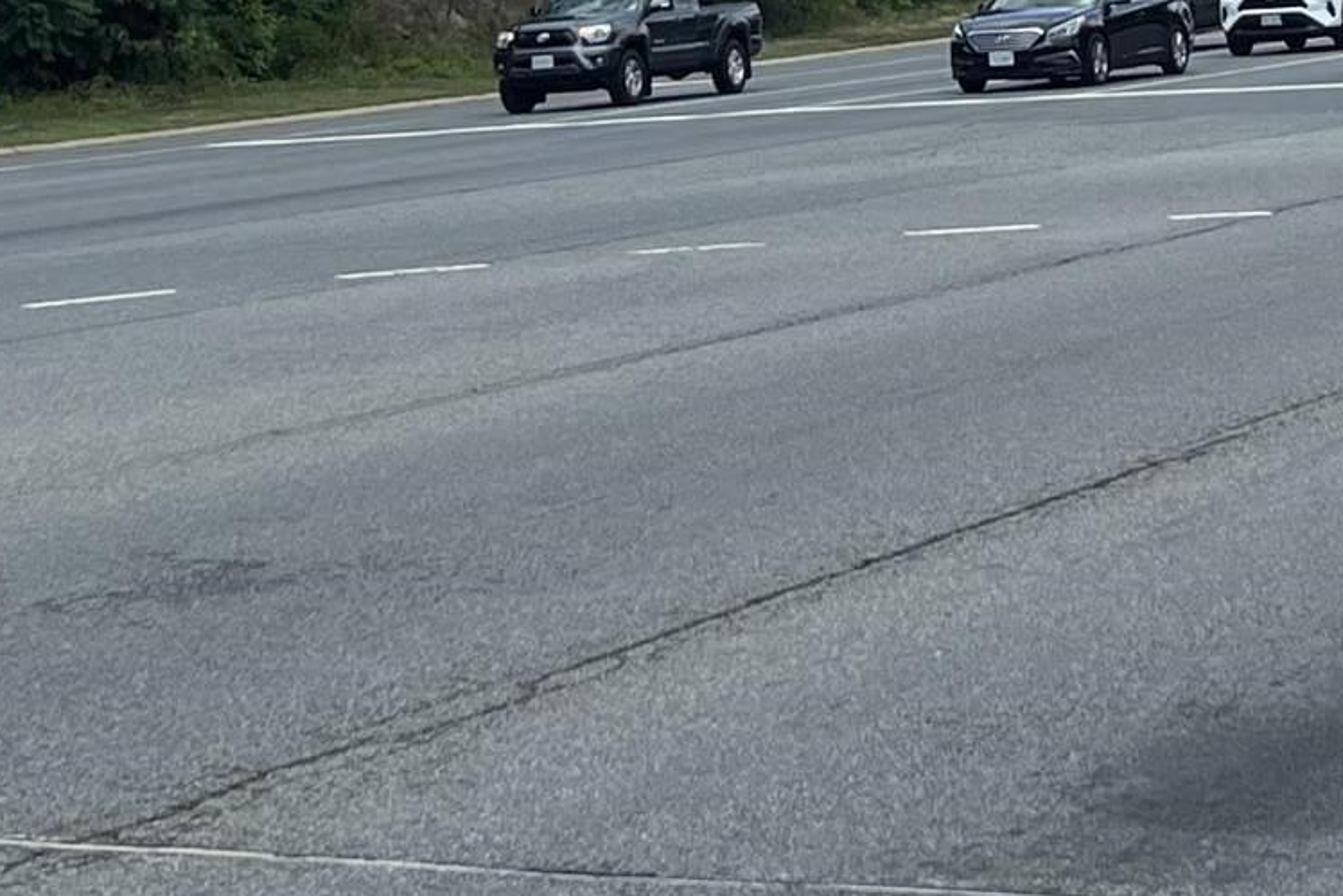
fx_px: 4141
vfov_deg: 11.4
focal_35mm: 111
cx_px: 894
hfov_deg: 18.4
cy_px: -752
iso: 50
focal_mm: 5.7
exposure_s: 1/6993
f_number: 1.5
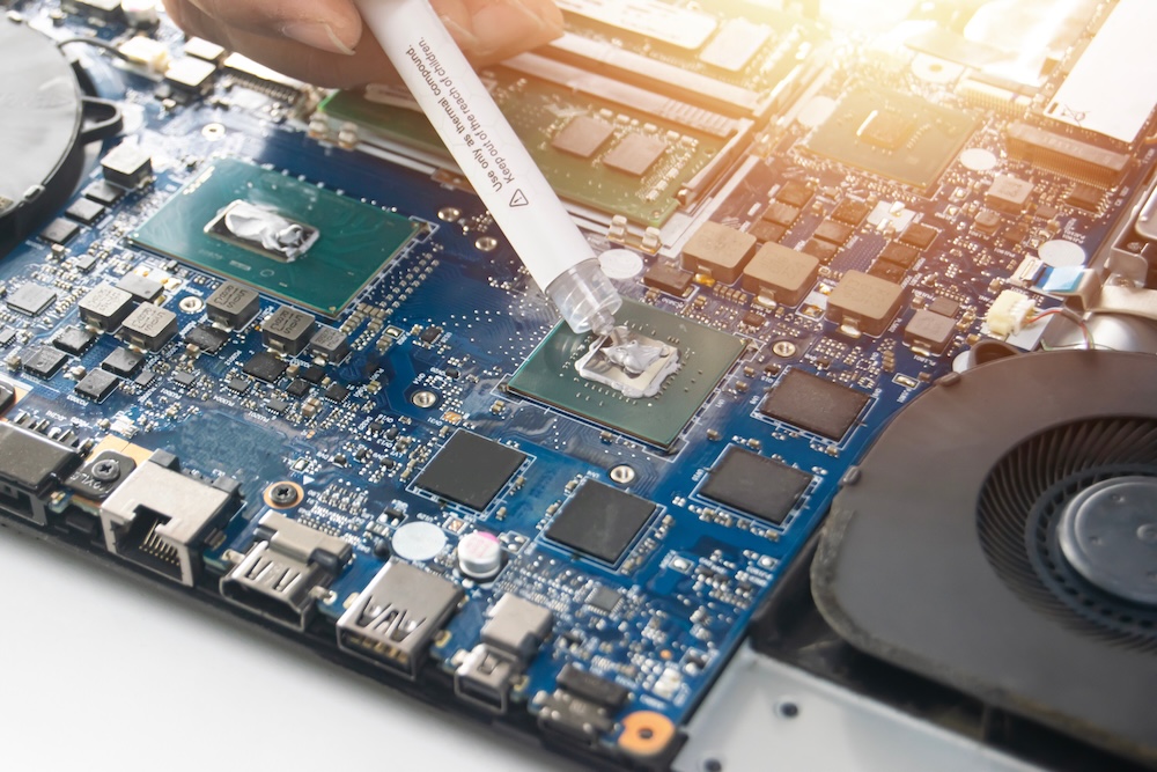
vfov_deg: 16.6
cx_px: 578
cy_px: 386
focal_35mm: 82
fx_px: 2652
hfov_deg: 24.6
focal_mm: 55
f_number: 5.6
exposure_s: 1/30
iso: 400
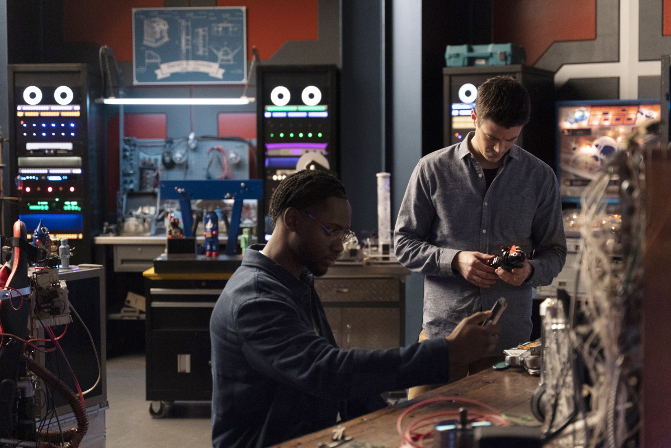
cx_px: 336
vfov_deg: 24.2
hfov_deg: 35.6
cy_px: 224
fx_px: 1044
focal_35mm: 56
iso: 3200
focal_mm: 56
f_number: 2.8
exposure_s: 1/125
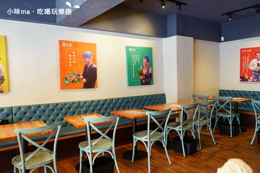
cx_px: 130
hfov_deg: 65.5
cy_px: 86
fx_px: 202
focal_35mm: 28
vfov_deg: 46.4
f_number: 3.5
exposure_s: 1/60
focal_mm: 28
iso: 800
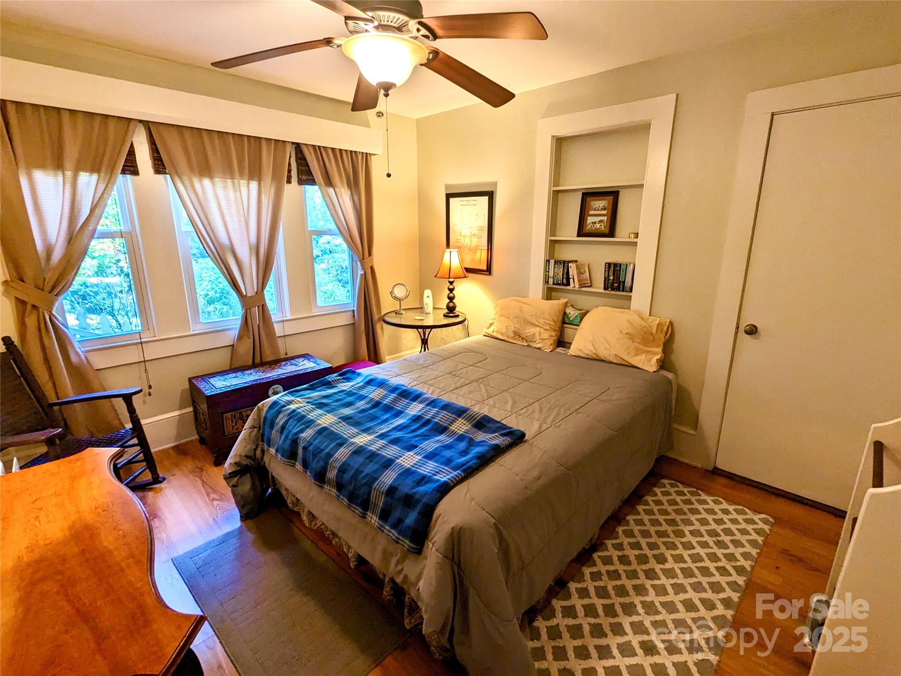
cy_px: 338
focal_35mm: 16
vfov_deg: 78.1
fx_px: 416
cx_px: 450
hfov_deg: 94.5
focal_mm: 2.35
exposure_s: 1/30
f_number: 2.2
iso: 112
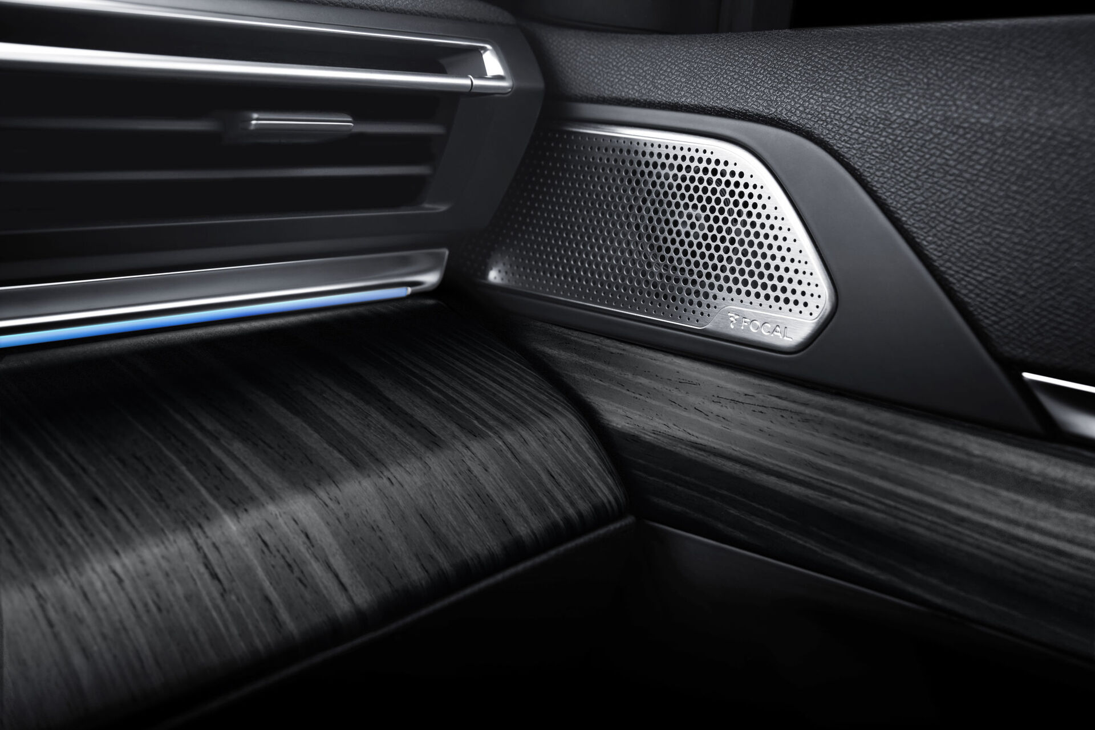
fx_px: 1065
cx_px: 548
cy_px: 365
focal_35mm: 35
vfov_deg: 37.9
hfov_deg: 54.4
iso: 320
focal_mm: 35
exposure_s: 1/60
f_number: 8
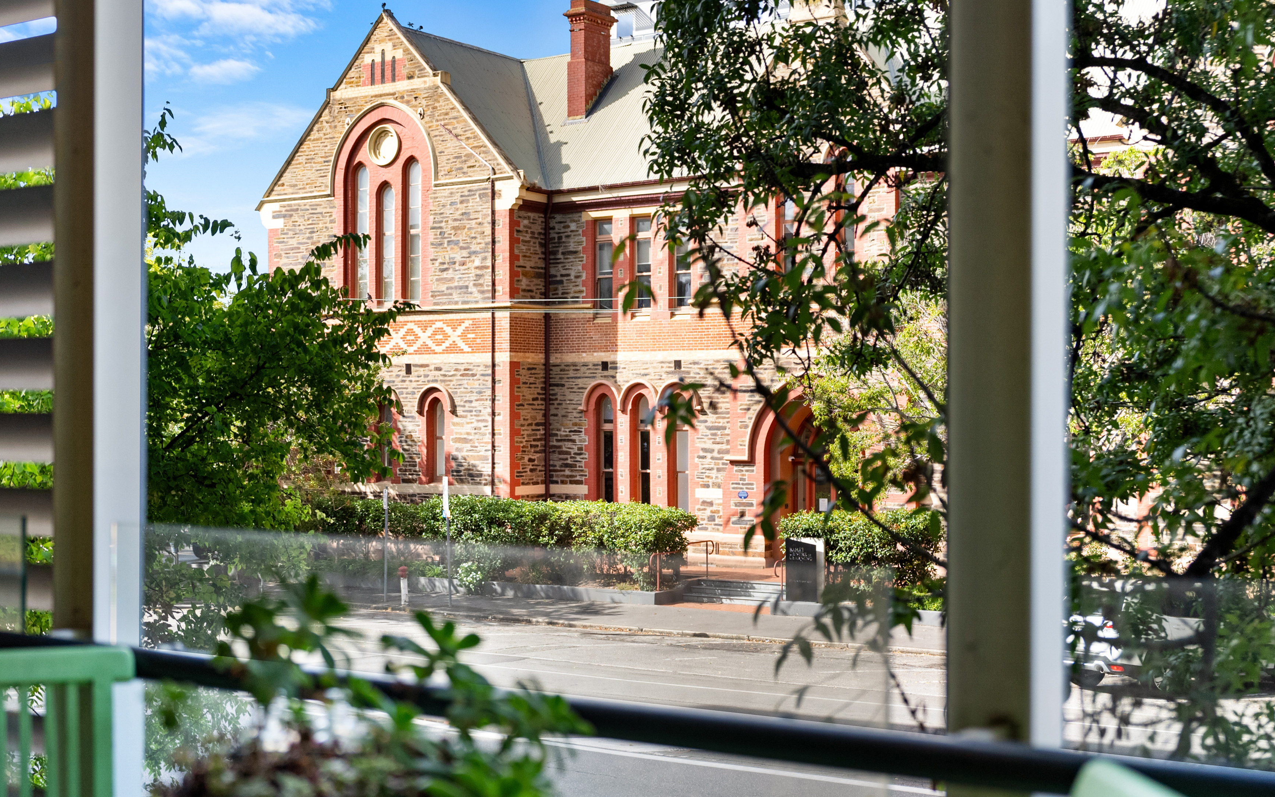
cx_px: 519
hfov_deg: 40.1
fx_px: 1737
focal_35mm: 50
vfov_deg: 25.8
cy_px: 429
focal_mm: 40
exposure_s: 1/1000
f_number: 2.8
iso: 500
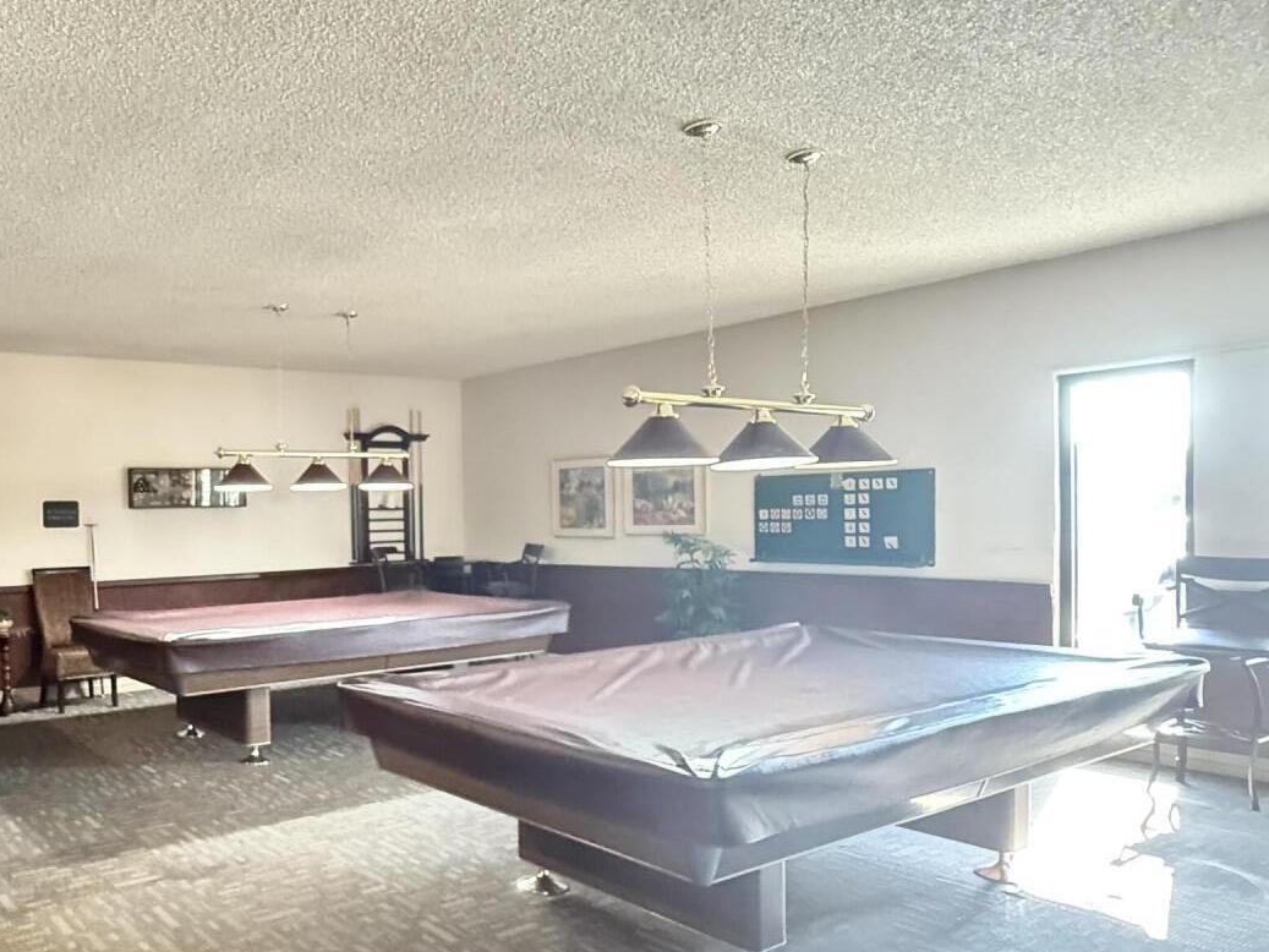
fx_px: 990
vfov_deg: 51.2
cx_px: 280
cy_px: 547
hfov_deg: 60.8
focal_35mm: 27
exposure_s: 1/30
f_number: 2.2
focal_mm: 2.22
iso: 1250
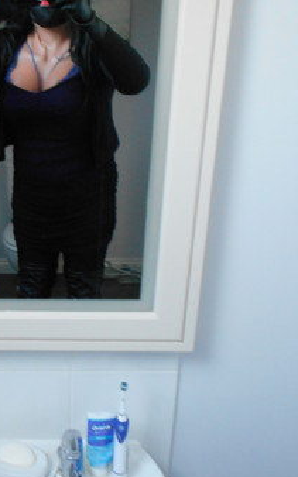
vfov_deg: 42.6
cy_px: 253
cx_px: 18
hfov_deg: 26.3
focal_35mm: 47
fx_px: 611
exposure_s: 1/30
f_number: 3.4
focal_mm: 5.1
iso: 400
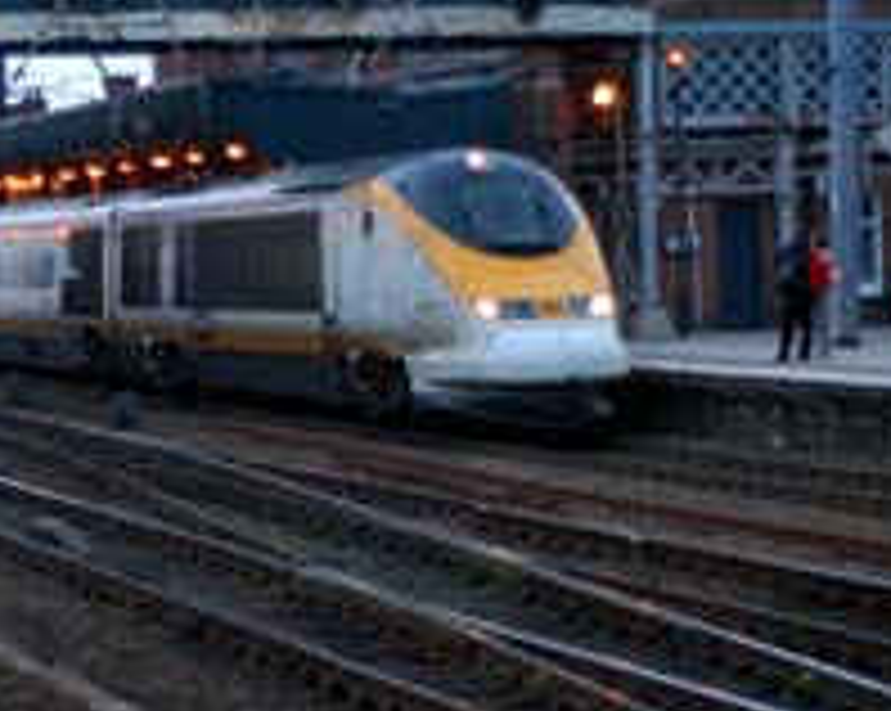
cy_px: 270
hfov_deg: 13.5
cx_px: 126
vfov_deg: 10.9
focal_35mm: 142
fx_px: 3741
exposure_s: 1/500
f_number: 1.8
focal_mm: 50
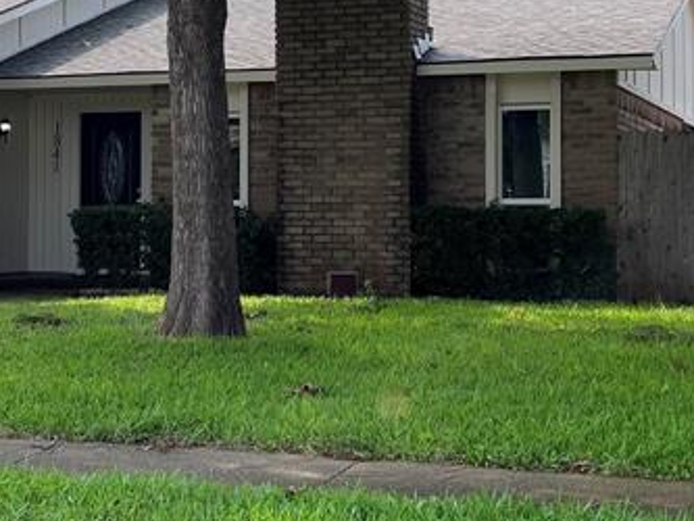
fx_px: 1604
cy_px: 152
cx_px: 233
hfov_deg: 24.3
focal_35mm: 80
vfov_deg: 18.4
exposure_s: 1/1117
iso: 50
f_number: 1.6
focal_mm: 5.1
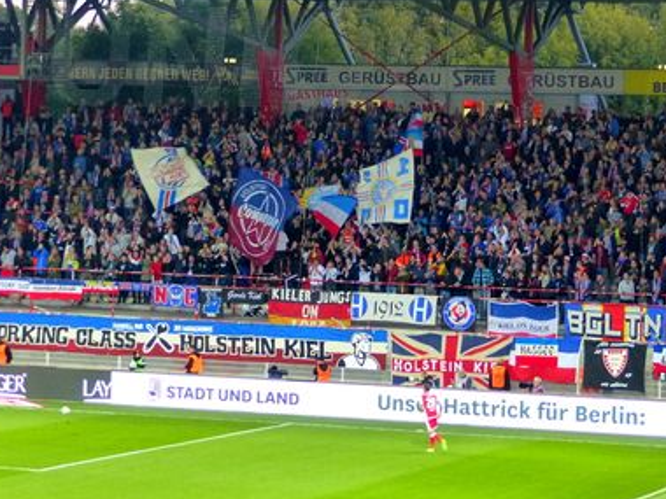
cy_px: 144
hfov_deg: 12.7
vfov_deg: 9.5
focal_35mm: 156
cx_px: 333
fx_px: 3001
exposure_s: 1/60
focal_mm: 18.7
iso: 250
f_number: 2.8
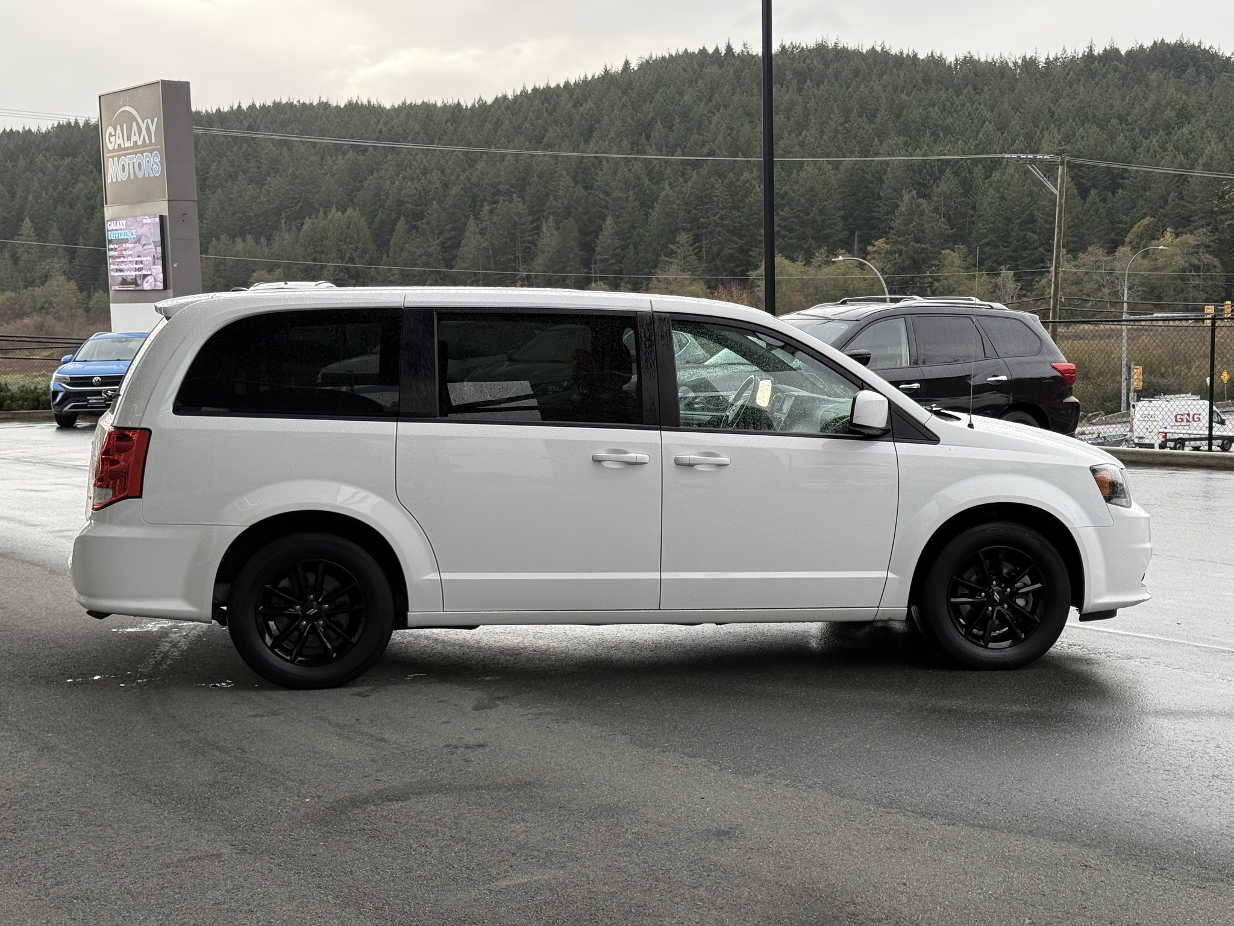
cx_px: 617
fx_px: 1711
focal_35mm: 48
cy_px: 463
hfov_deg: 39.7
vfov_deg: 30.3
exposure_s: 1/386
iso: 64
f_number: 1.78
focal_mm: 6.76
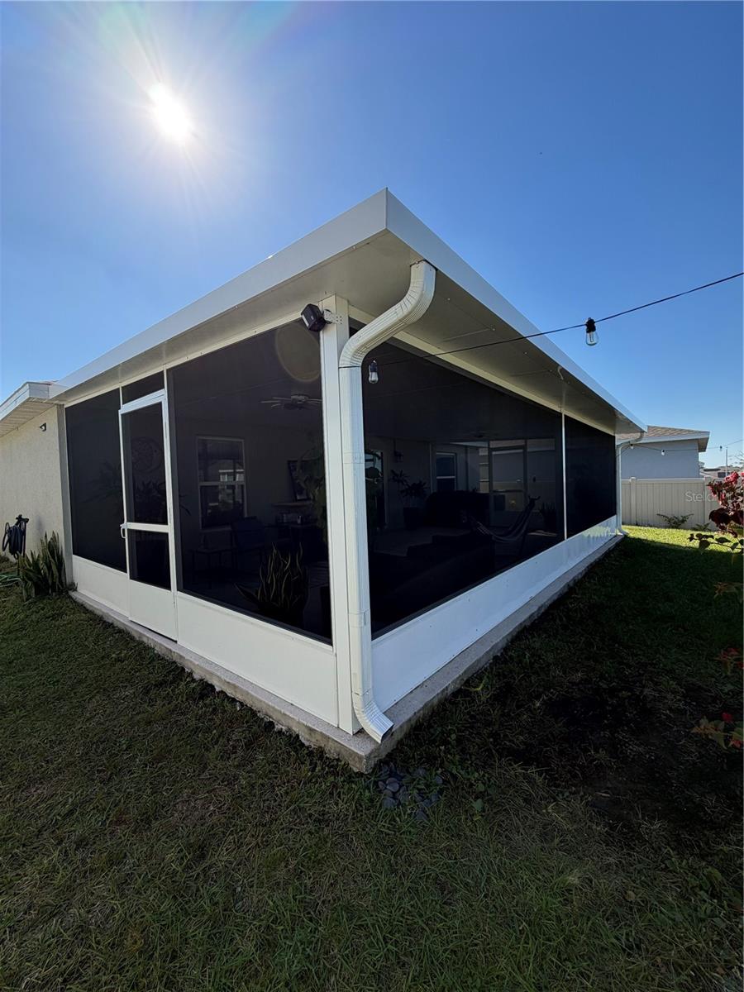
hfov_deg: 85.7
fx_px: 401
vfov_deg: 102.1
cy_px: 496
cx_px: 372
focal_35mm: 14
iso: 32
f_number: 2.2
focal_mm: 2.22
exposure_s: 1/770
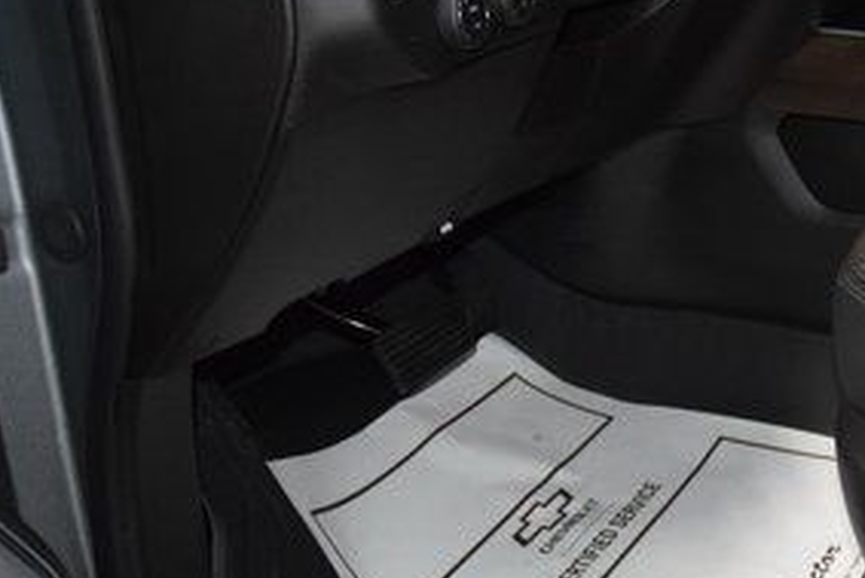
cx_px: 923
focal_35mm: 61
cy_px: 222
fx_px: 1466
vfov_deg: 22.2
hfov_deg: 29.9
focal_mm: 18
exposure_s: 1/125
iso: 2200
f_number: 3.5
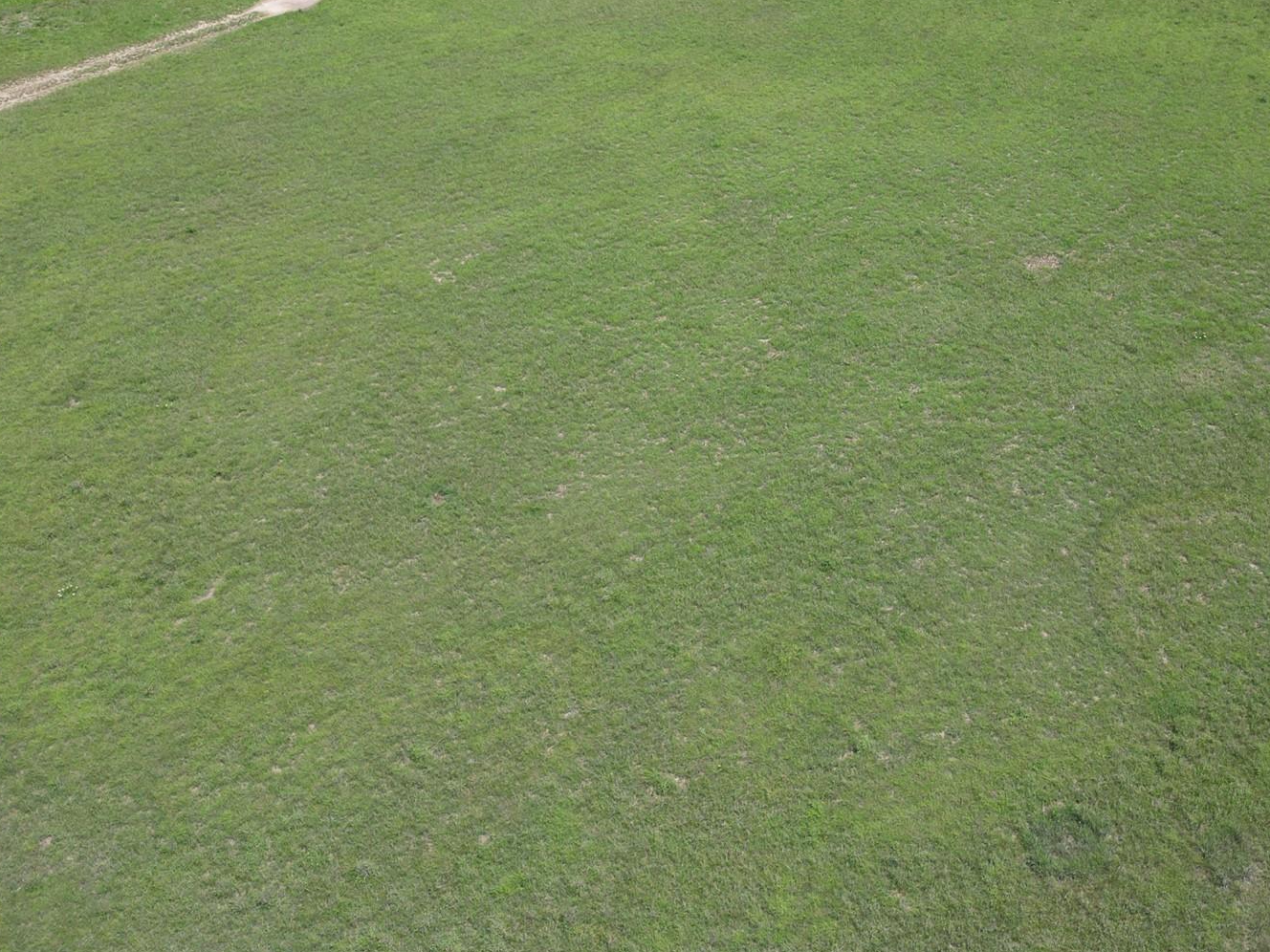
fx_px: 1357
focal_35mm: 37
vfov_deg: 37.6
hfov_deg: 49.5
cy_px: 224
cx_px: 813
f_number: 1.7
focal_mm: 6.72
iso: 100
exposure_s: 1/2000
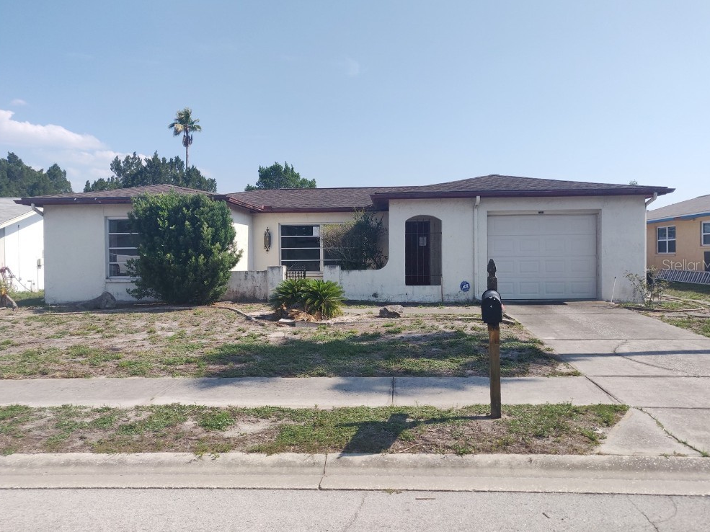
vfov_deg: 53.0
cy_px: 265
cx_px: 361
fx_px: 533
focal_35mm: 26
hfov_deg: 67.3
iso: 100
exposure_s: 1/1382
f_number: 1.7
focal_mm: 4.25
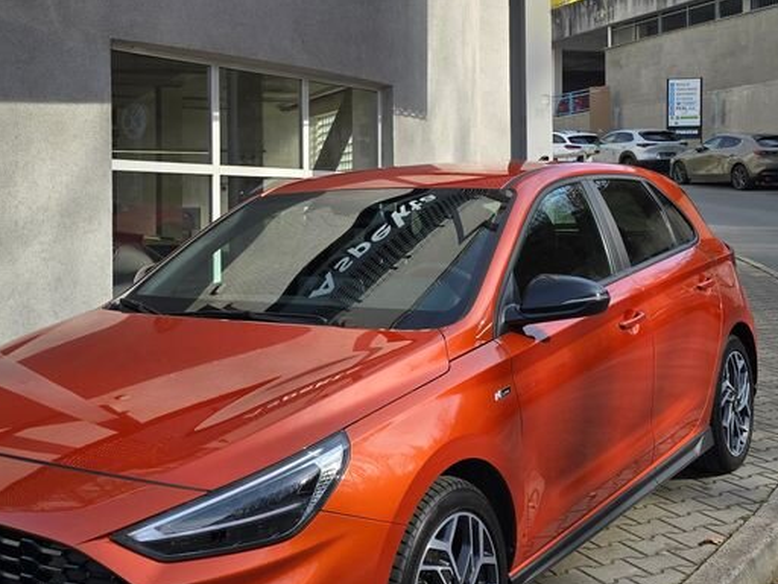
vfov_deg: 31.4
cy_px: 213
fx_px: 1034
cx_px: 267
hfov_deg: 40.8
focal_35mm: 46
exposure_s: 1/399
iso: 12
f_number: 1.7
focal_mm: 6.3
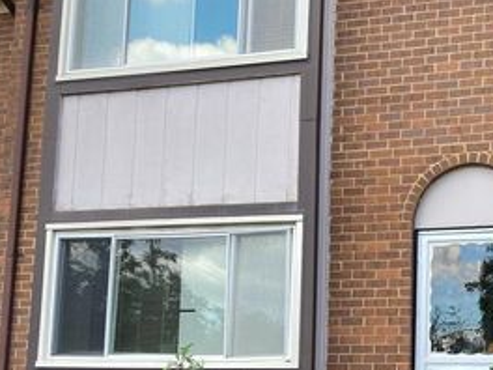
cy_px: 315
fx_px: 755
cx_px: 448
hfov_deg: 34.1
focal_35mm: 53
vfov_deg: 26.8
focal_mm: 3.99
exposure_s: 1/186
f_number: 1.8
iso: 20
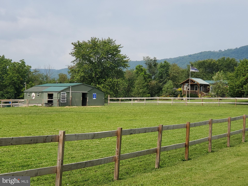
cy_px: 93
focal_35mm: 52
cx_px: 124
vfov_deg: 28.0
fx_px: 373
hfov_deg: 36.8
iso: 50
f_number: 2.4
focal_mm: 6
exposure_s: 1/758
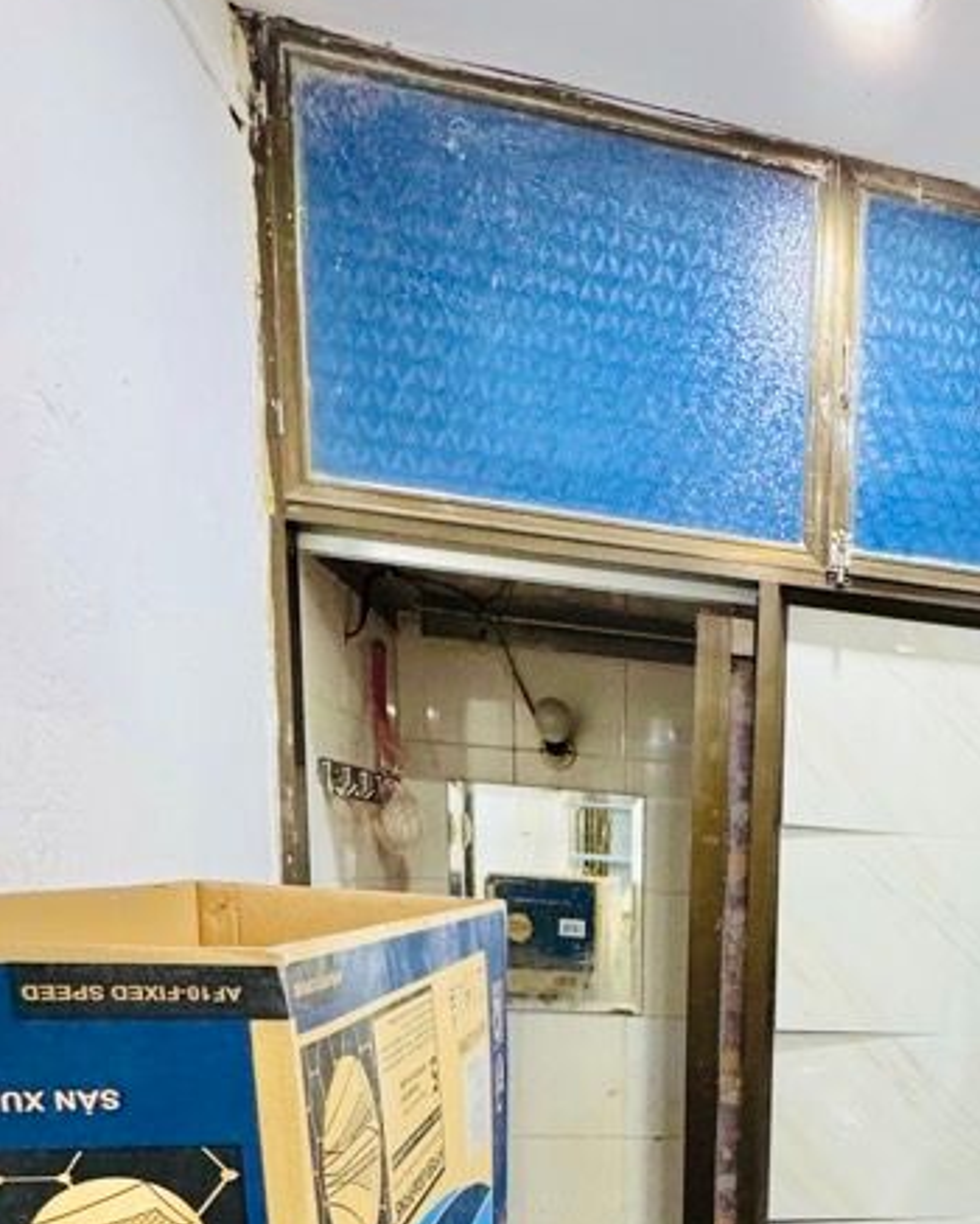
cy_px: 1123
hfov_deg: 40.1
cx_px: 983
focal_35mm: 32
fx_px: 1159
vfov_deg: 49.1
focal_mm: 2.22
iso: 250
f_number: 2.2
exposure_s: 1/50
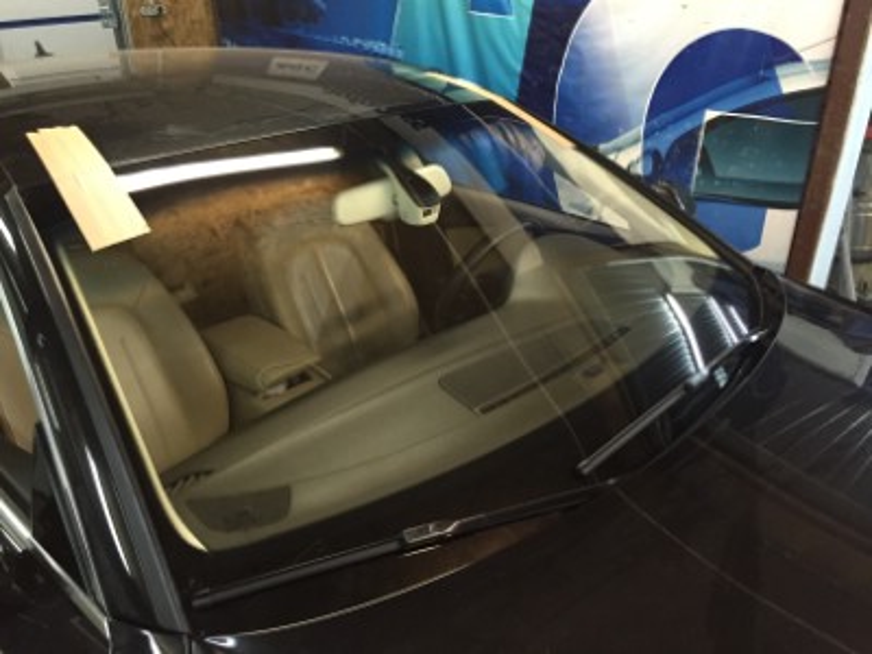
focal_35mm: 29
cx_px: 436
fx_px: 731
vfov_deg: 48.2
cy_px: 327
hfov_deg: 61.7
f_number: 2.2
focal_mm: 4.15
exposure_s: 1/20
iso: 250
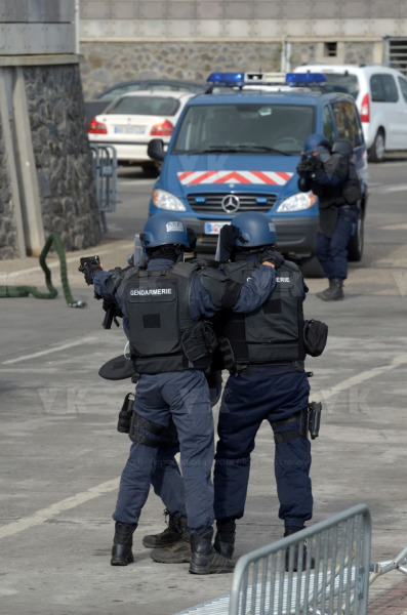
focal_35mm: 278
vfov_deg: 7.4
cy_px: 308
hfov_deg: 4.9
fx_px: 4730
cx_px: 204
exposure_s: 1/800
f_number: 8
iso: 250
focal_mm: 185
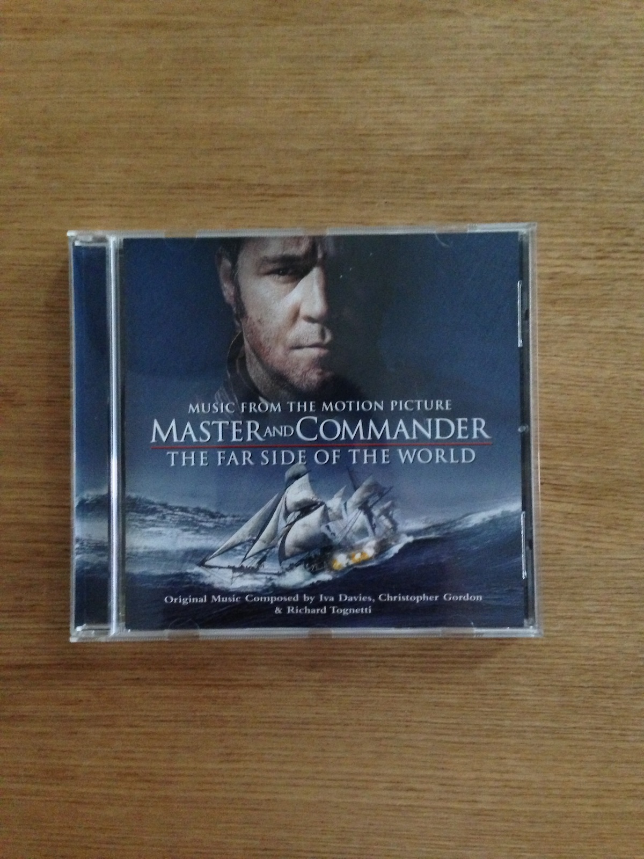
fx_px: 819
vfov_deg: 55.4
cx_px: 322
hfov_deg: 42.9
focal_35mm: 33
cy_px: 430
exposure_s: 1/15
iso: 800
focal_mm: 4.13
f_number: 2.4
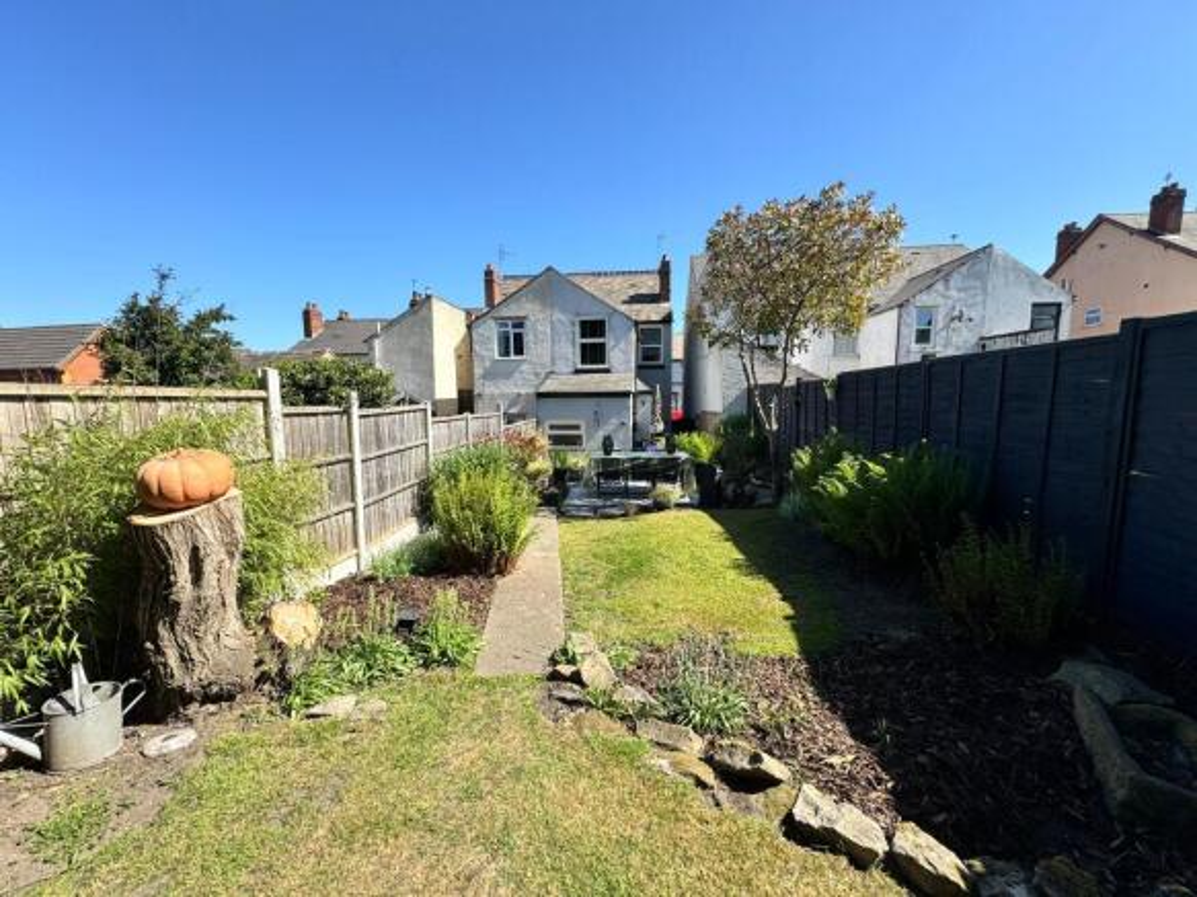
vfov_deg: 85.7
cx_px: 598
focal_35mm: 14
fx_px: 484
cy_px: 448
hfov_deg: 102.1
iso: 50
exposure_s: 1/1034
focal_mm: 2.22
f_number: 2.2
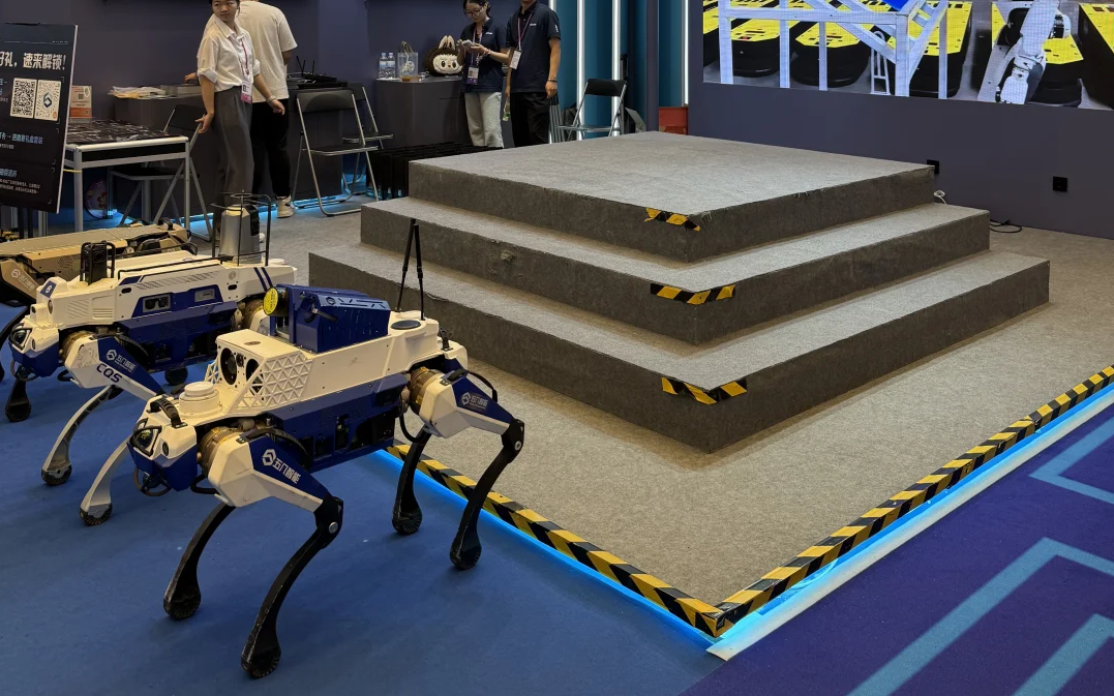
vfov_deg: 34.6
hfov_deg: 56.7
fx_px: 1032
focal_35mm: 34
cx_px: 556
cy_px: 33
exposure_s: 1/100
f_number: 1.78
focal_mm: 6.76
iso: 64
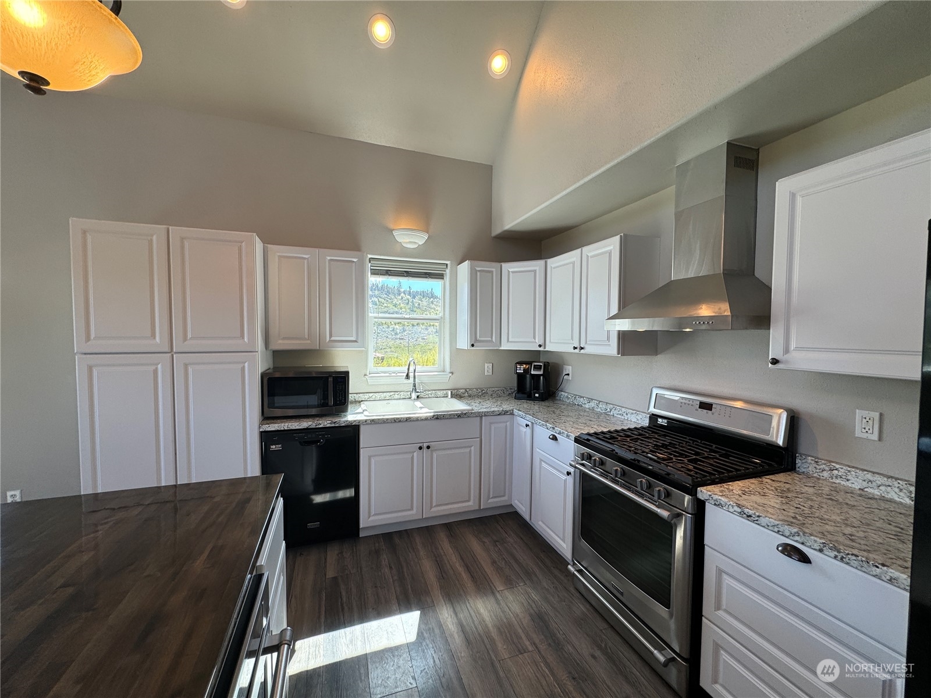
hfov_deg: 102.1
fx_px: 377
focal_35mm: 14
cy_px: 349
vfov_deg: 85.7
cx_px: 466
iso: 40
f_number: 2.2
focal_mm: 2.22
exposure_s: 1/138
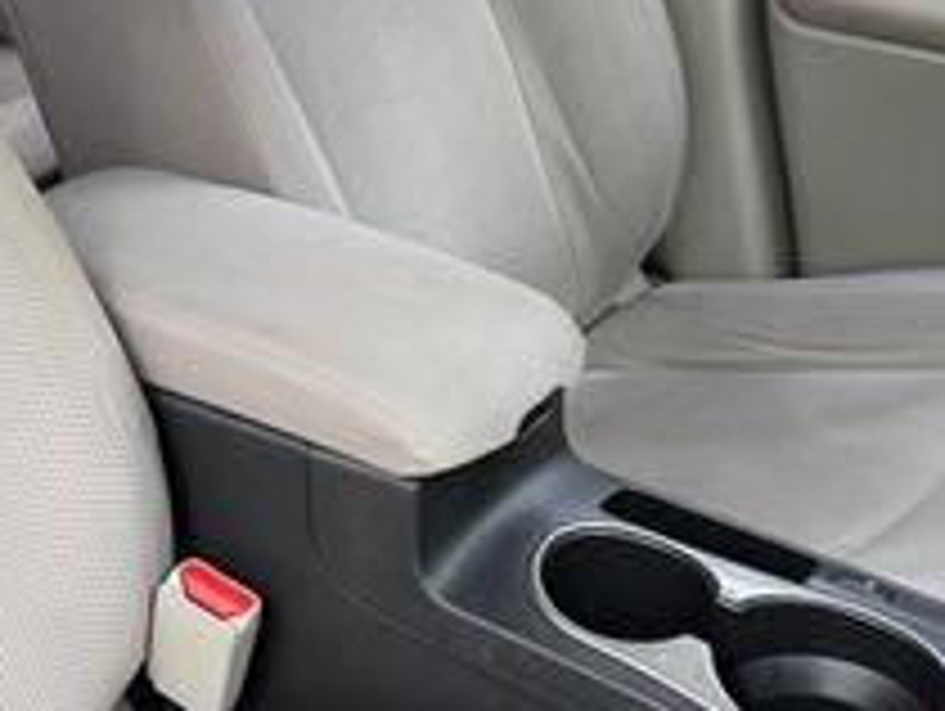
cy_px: 356
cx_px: 198
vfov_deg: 20.2
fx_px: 1995
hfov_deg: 26.2
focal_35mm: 73
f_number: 1.78
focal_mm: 6.76
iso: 80
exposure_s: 1/473
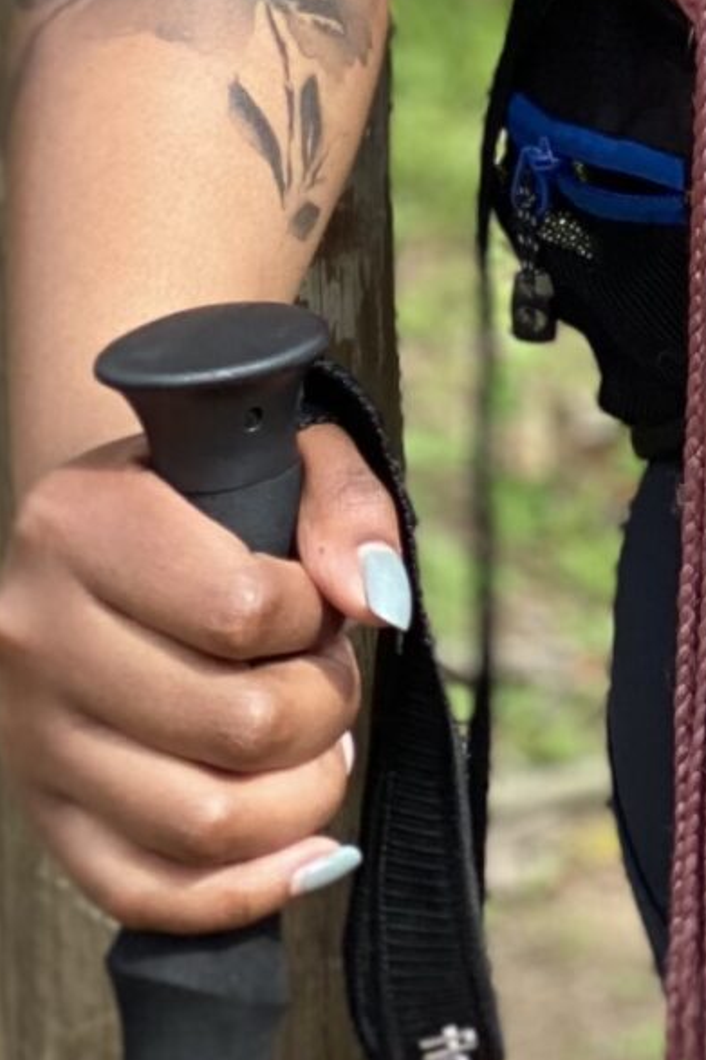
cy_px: -645
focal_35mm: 236
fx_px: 6946
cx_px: 1051
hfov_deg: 5.8
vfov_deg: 8.5
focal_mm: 6
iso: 20
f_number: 2
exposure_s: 1/169
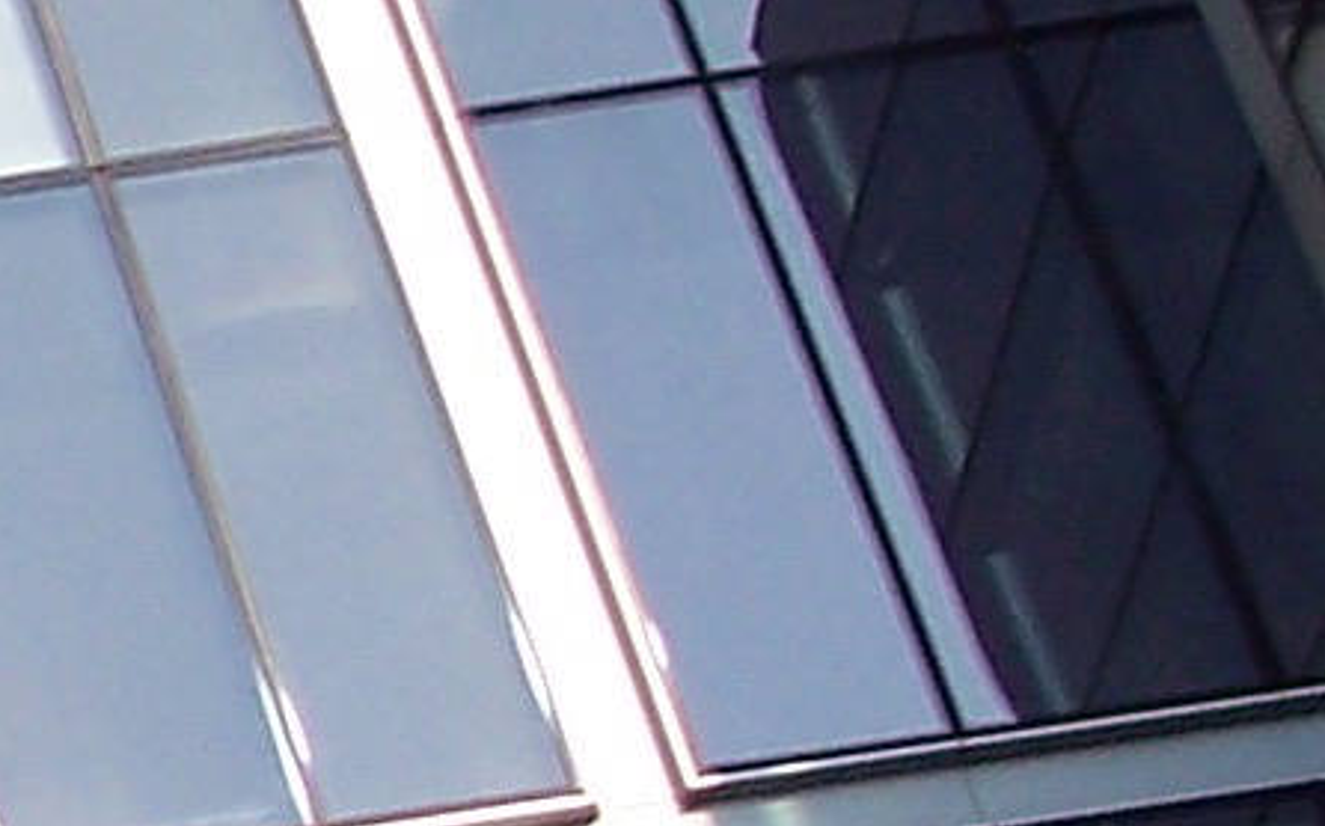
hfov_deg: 7.1
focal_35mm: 265
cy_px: 327
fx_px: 9562
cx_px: -2561
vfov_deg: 4.9
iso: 100
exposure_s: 1/750
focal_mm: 8
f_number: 4
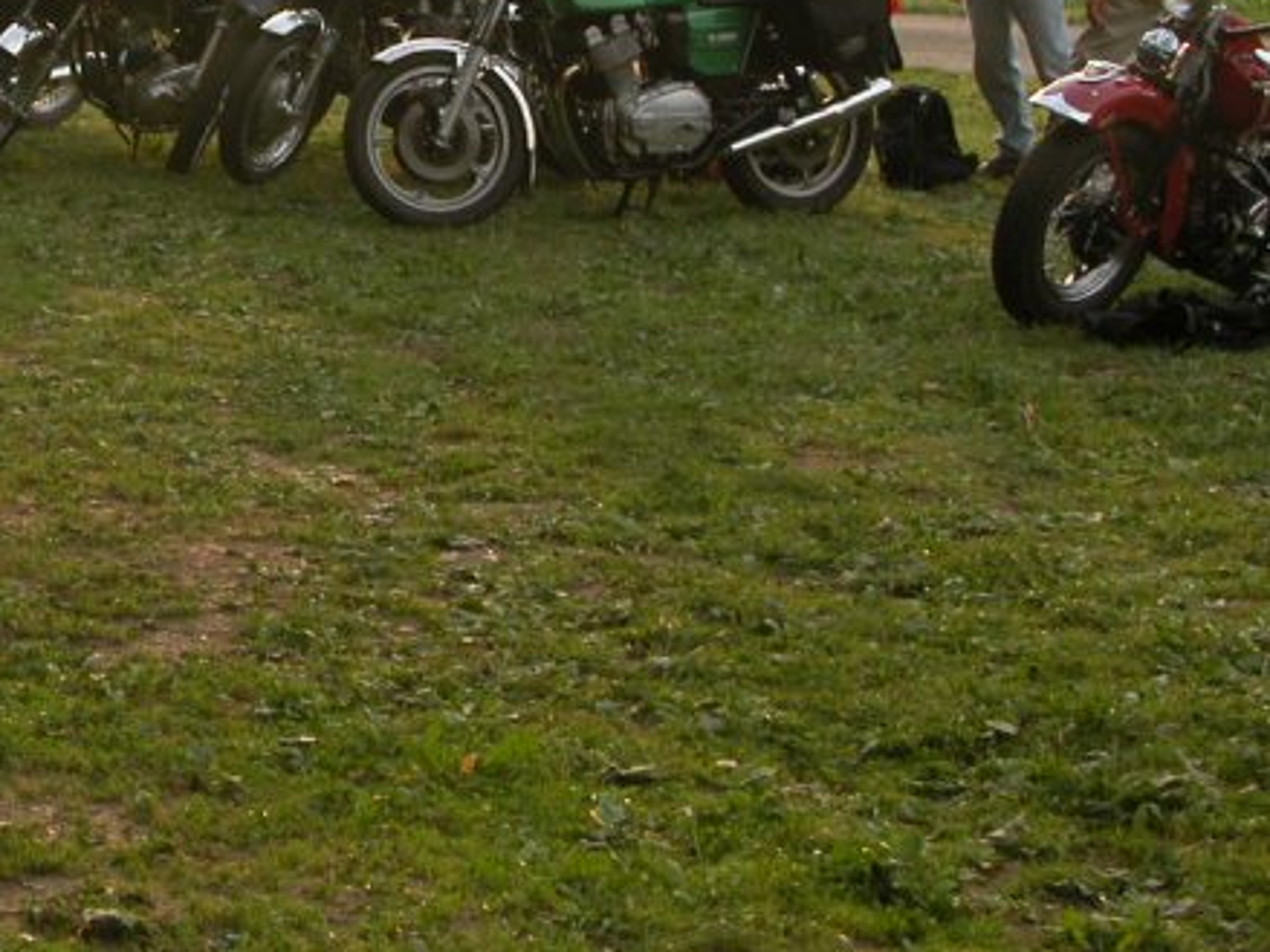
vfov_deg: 12.0
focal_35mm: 123
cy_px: 119
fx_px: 4511
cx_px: 104
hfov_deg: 15.8
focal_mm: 13.7
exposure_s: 1/155
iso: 100
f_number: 4.4
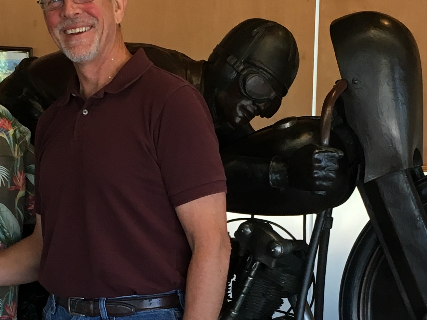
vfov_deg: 16.3
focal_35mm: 89
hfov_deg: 22.0
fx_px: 1098
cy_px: 303
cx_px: 203
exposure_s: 1/30
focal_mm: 4.15
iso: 32
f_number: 2.2
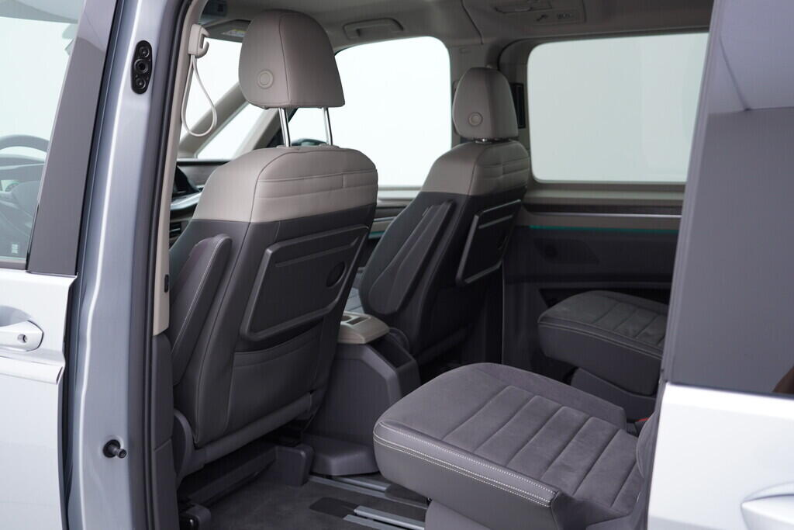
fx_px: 794
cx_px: 397
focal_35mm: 36
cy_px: 265
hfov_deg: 53.1
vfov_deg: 36.9
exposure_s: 1/50
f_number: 3.2
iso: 125
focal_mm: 24
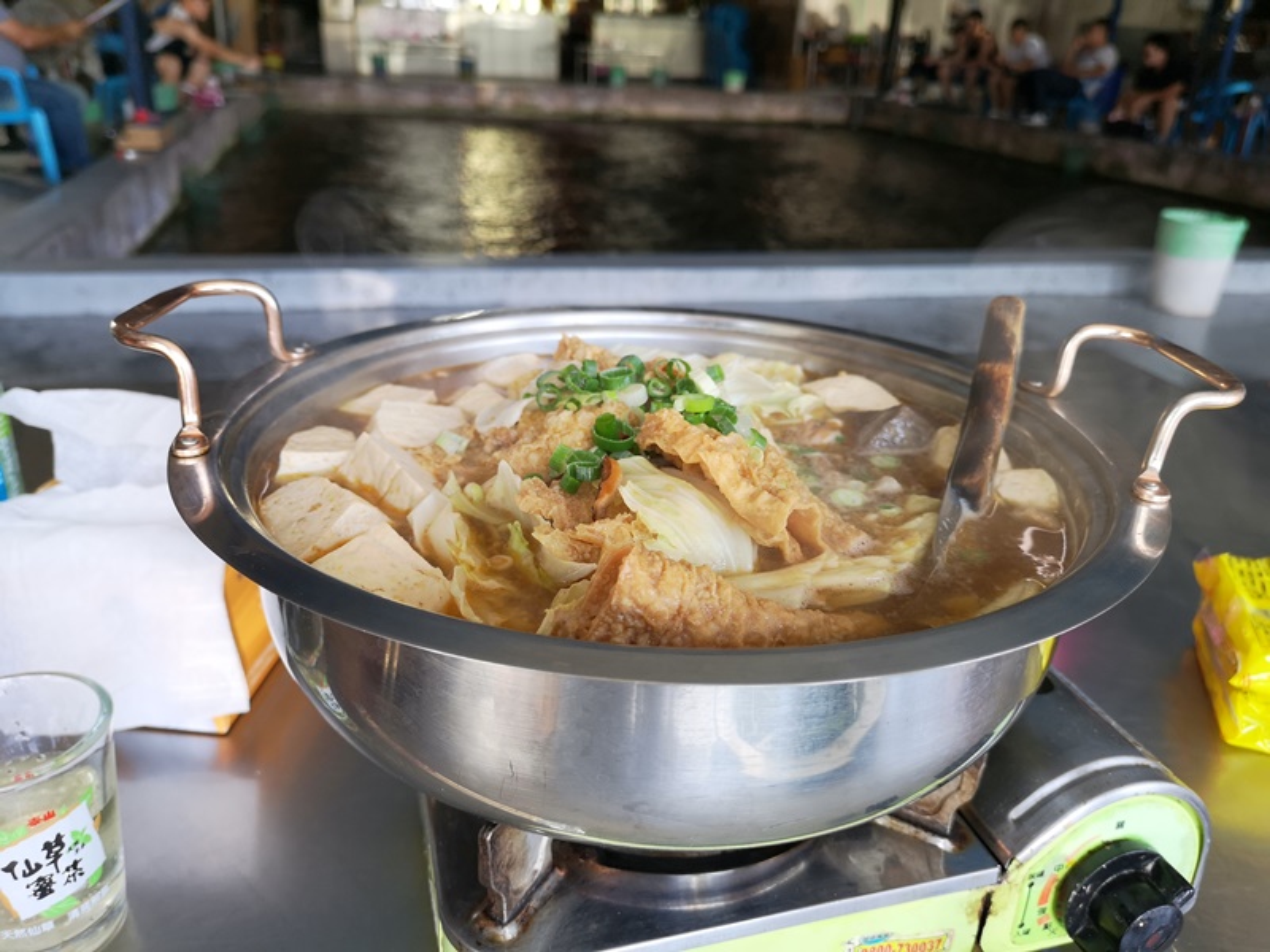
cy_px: 476
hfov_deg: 65.3
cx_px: 635
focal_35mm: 27
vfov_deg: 51.4
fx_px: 991
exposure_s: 1/100
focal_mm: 3.95
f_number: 1.8
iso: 80
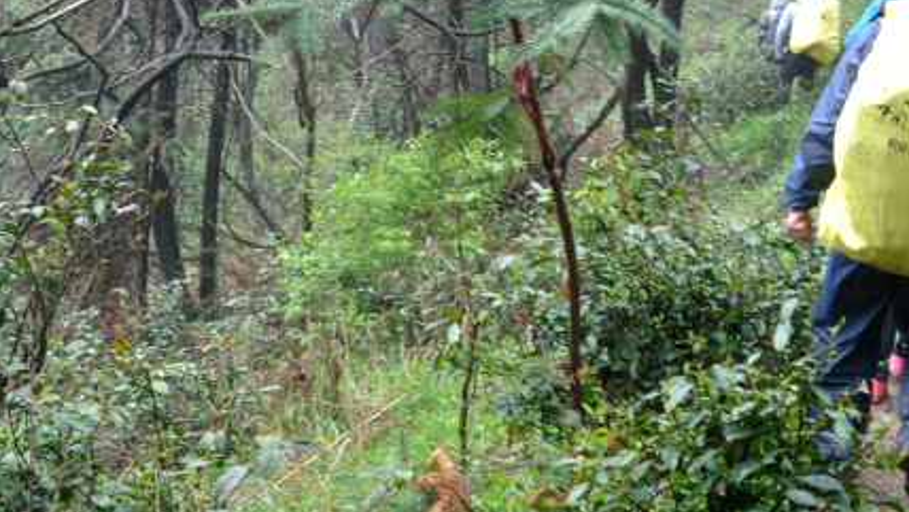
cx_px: 760
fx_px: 2229
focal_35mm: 92
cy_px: 152
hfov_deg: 22.6
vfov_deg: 13.1
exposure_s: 1/50
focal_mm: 21
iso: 100
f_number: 7.1
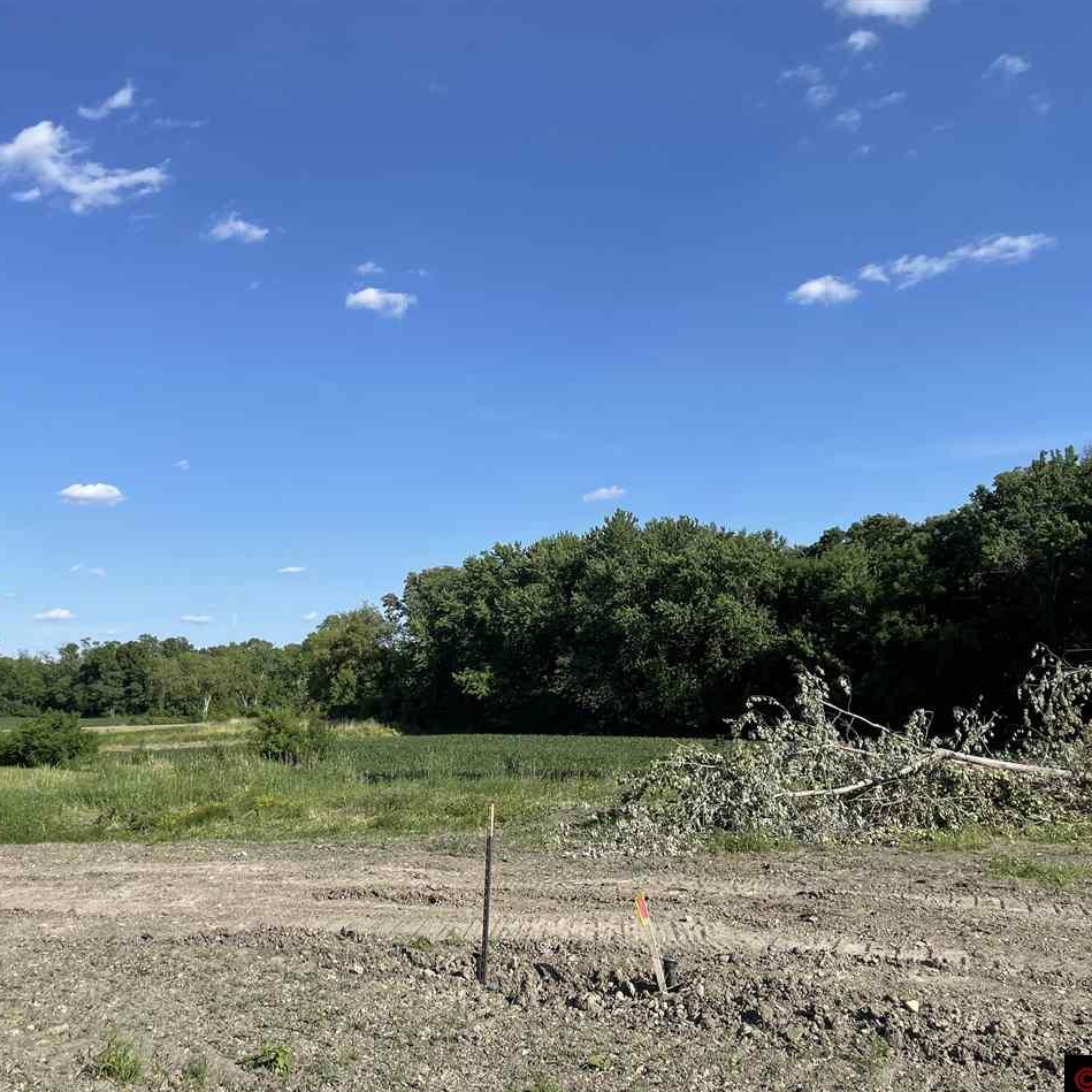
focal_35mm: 31
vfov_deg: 52.5
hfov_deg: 52.3
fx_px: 1106
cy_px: 549
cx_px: 466
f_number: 1.6
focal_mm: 4.2
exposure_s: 1/3125
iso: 32
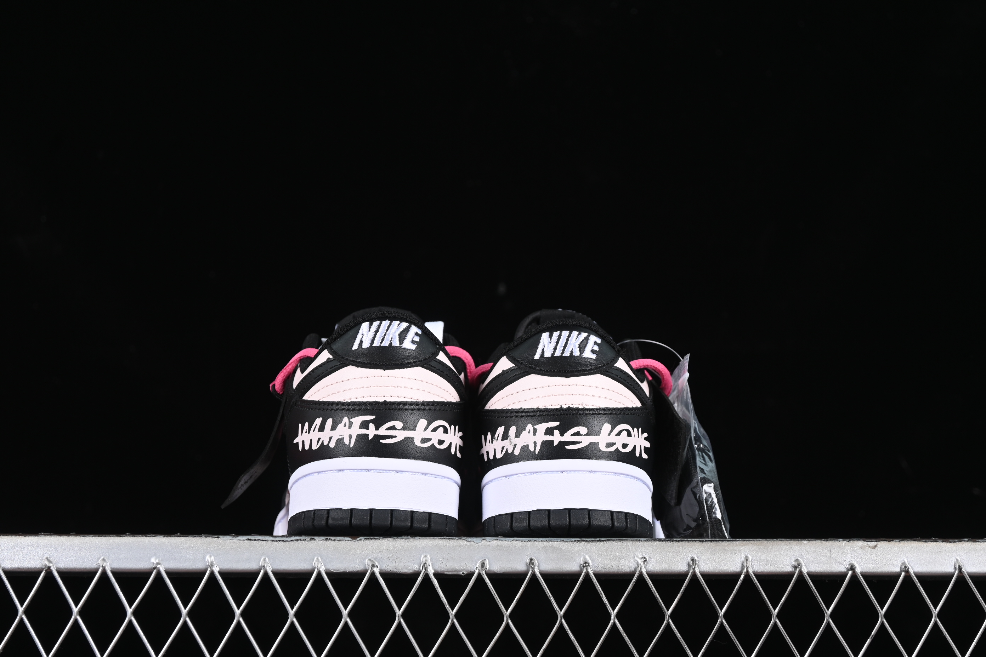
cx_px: 493
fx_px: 2054
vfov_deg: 18.2
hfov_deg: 27.0
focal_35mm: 75
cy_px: 328
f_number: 6.3
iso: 160
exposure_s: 1/50
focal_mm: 50
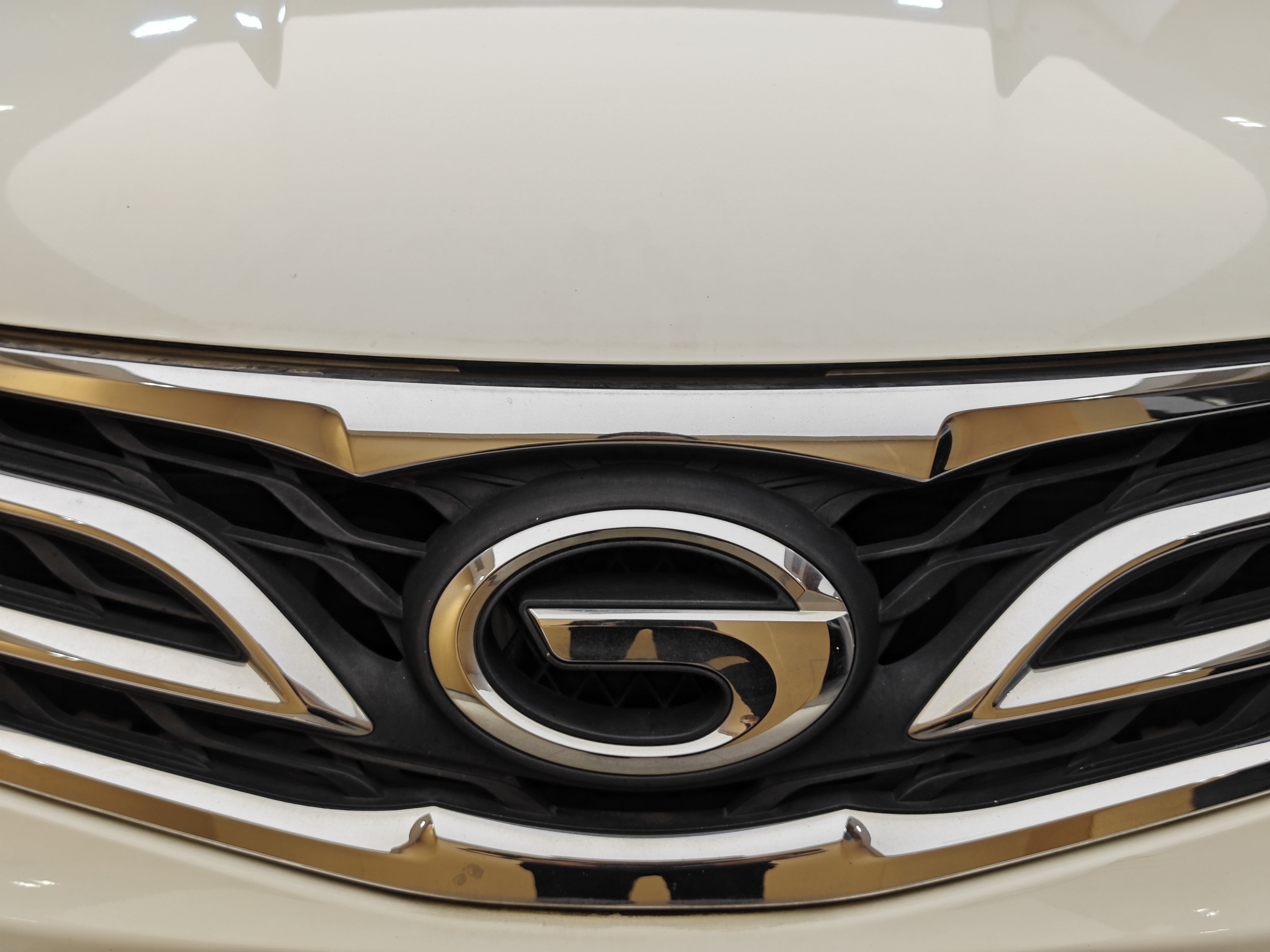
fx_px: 1688
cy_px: 476
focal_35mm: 46
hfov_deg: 41.2
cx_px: 635
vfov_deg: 31.5
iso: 80
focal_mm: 8.7
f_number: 1.9
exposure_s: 1/100
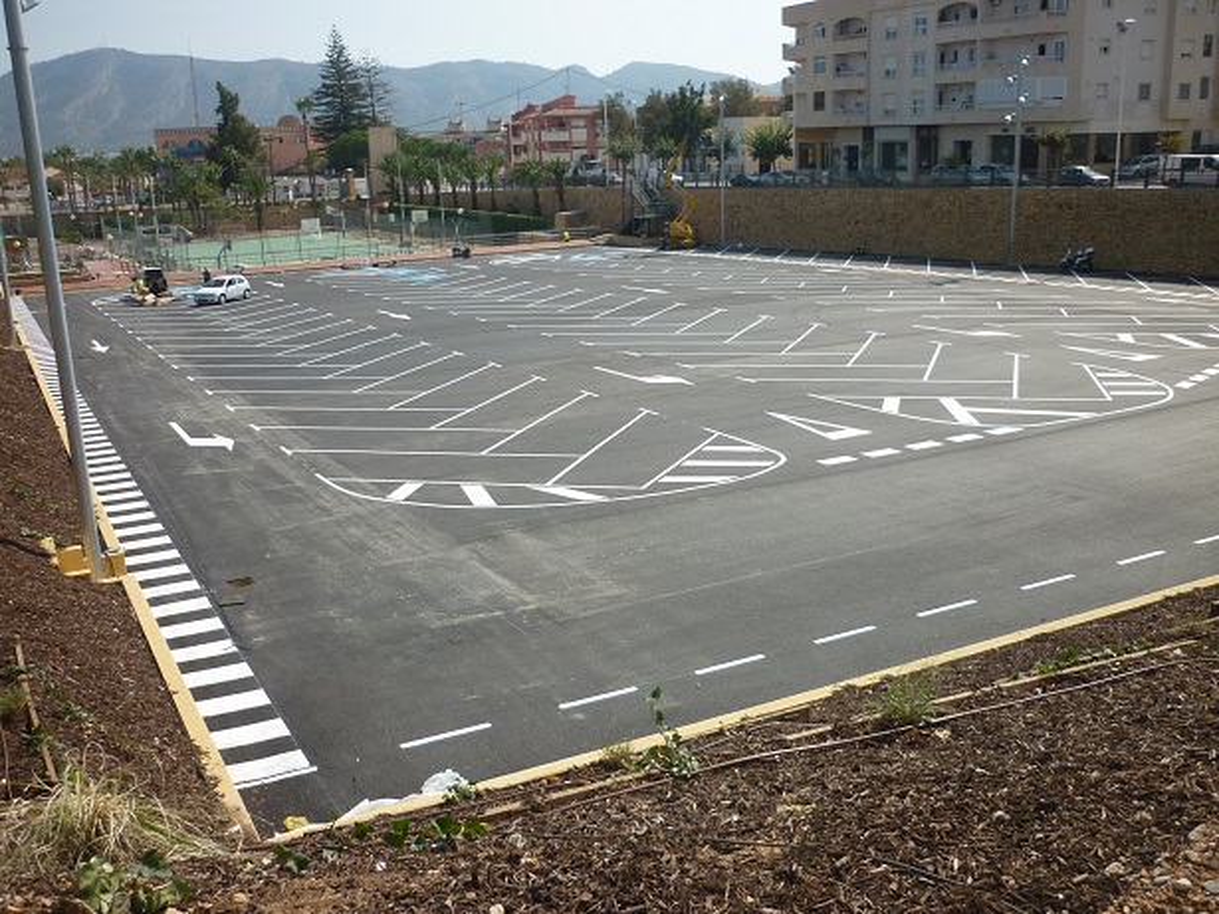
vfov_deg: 42.9
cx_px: 610
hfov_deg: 55.4
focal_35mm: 33
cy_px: 457
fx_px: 1162
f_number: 8
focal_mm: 5.5
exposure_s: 1/200
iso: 80
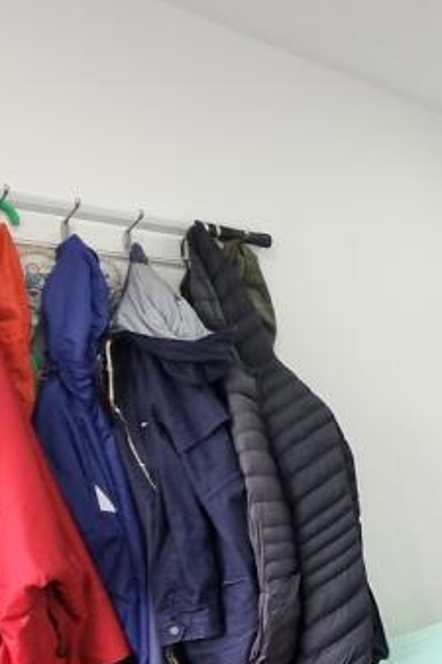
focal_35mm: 41
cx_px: 711
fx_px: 756
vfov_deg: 46.9
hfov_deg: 23.7
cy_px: 422
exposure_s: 1/50
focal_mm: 2.2
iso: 160
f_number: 2.2
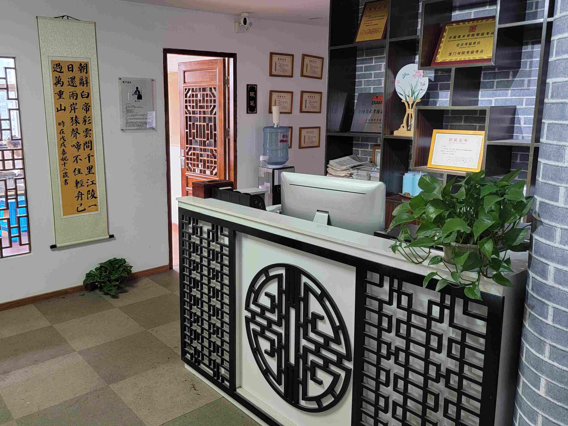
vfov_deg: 46.7
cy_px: 189
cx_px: 241
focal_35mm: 30
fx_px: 492
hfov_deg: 59.7
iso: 160
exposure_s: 1/50
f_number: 1.8
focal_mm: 6.7
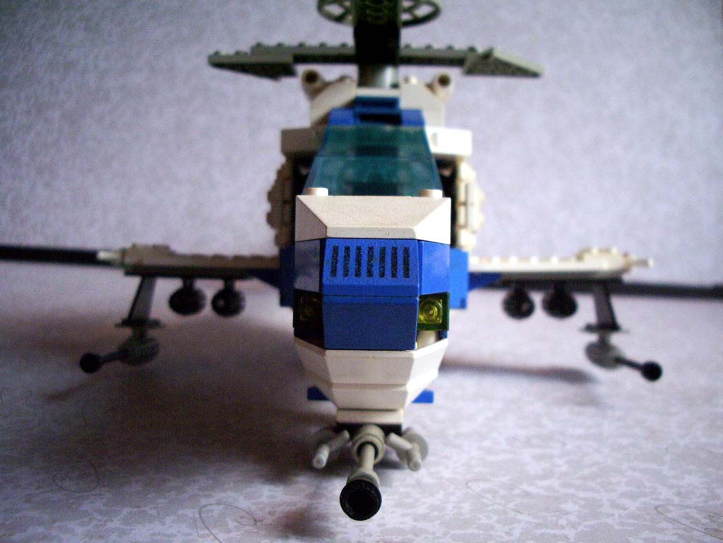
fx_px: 731
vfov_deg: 40.7
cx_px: 362
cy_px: 272
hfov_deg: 52.6
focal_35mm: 35
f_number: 2.6
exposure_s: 1/125
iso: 400
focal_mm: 5.8
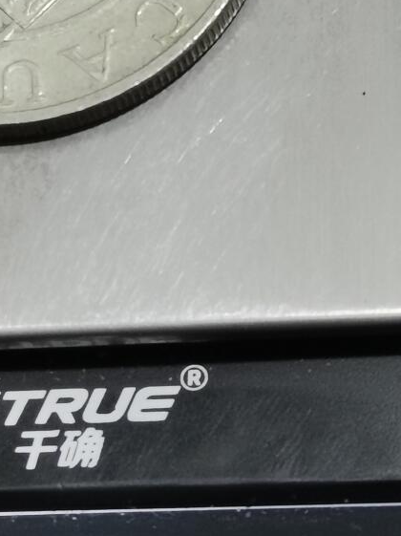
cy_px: -23
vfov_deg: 10.7
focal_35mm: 183
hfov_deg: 8.1
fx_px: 2830
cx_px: 106
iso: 125
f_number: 1.8
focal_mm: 5.58
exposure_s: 1/100
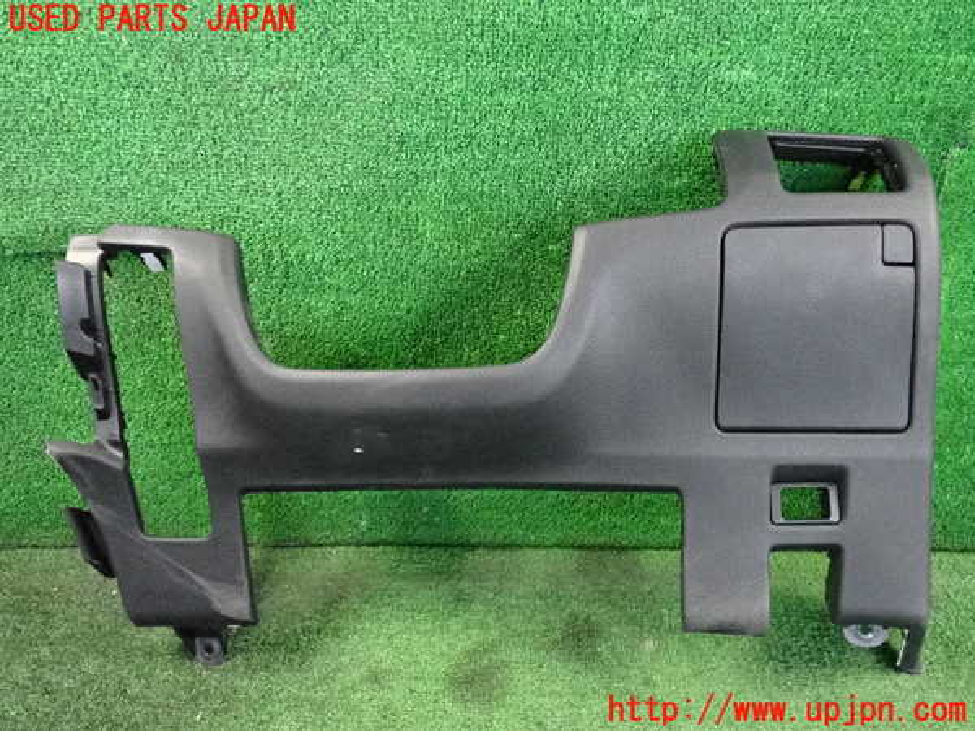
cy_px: 366
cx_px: 488
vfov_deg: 44.2
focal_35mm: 32
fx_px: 901
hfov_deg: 56.8
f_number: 2.4
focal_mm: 5.79
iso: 4000
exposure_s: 1/125
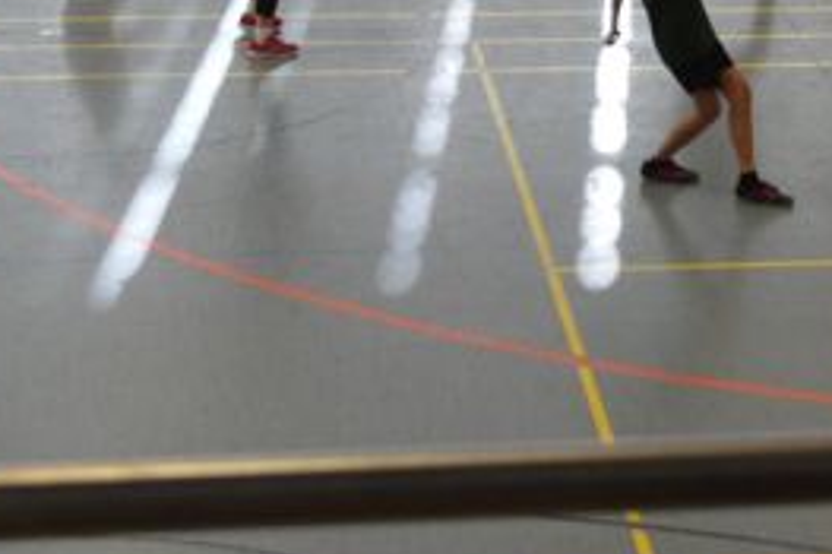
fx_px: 3061
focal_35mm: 133
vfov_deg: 10.1
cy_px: -174
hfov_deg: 15.3
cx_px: 715
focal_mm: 29
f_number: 6.3
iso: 800
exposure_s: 1/80
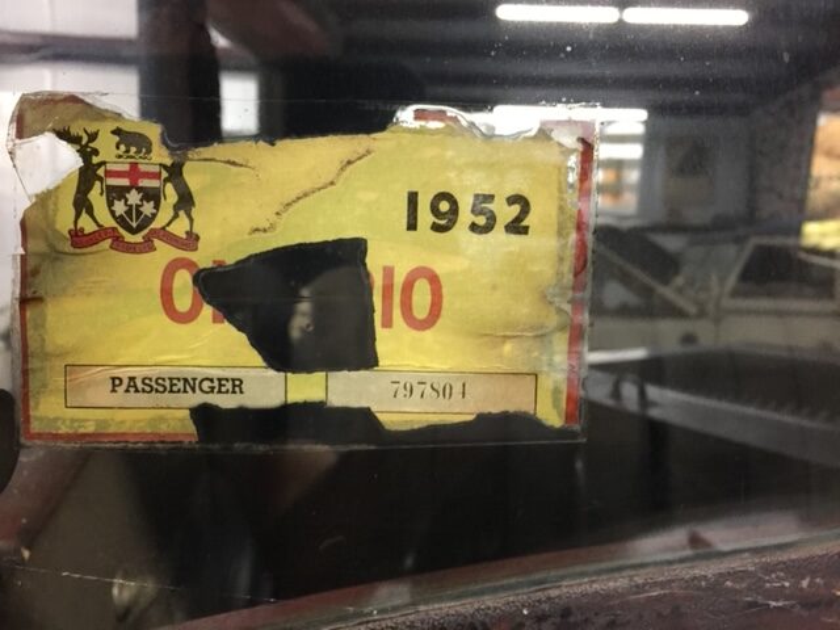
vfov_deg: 48.2
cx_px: 420
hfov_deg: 61.7
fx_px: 704
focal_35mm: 29
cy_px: 315
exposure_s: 1/15
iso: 100
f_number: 2.2
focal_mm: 4.15
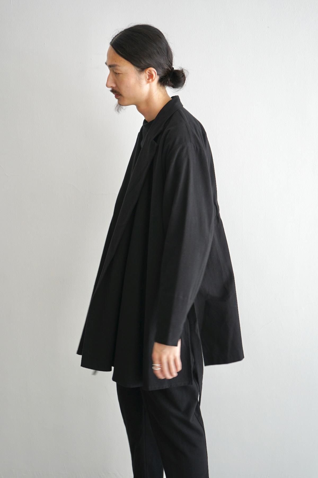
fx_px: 742
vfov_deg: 35.6
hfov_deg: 24.2
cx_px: 159
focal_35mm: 56
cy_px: 239
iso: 250
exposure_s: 1/60
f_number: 5
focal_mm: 56
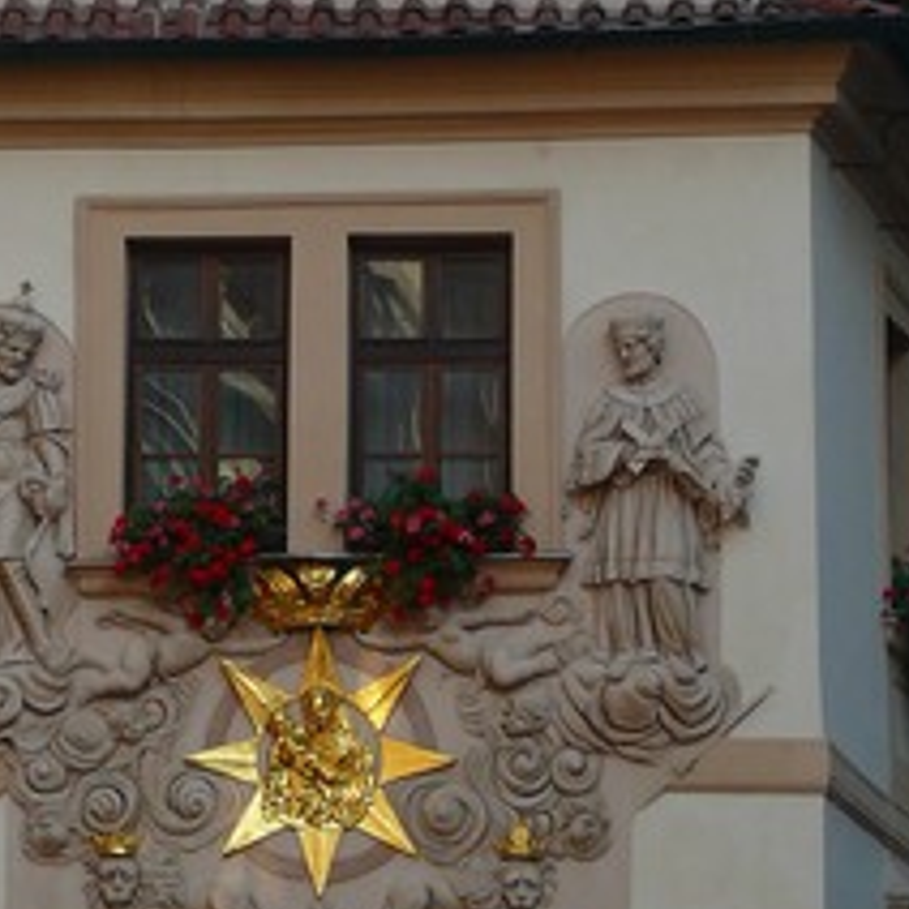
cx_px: 292
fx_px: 8259
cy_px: 317
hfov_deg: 6.3
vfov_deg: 6.3
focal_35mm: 278
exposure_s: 1/125
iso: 100
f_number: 4
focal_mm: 18.8
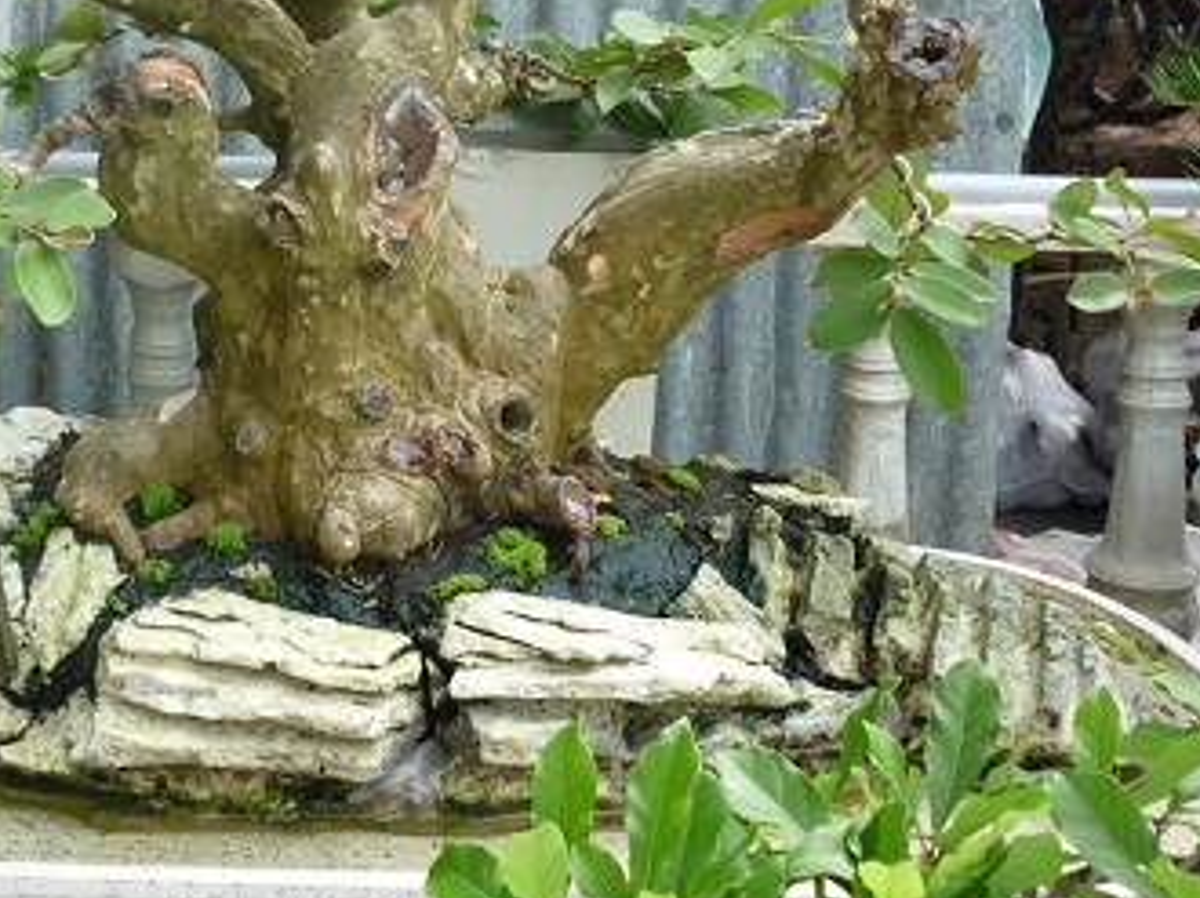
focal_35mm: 55
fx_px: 1905
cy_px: 185
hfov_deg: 34.7
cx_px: 407
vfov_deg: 26.1
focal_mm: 5.5
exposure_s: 1/80
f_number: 2.8
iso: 80
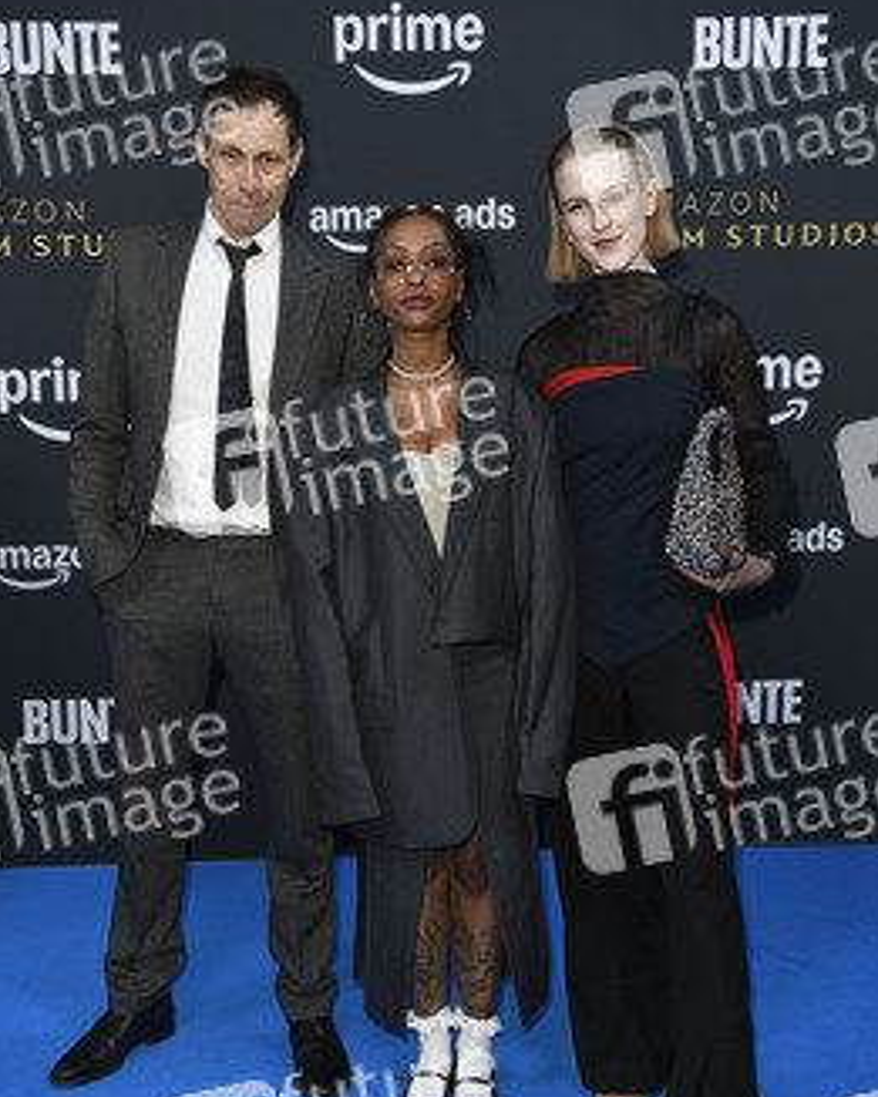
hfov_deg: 32.8
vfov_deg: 40.2
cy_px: 626
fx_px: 1493
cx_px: 434
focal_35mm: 46
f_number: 4
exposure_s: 1/640
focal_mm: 40
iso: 400
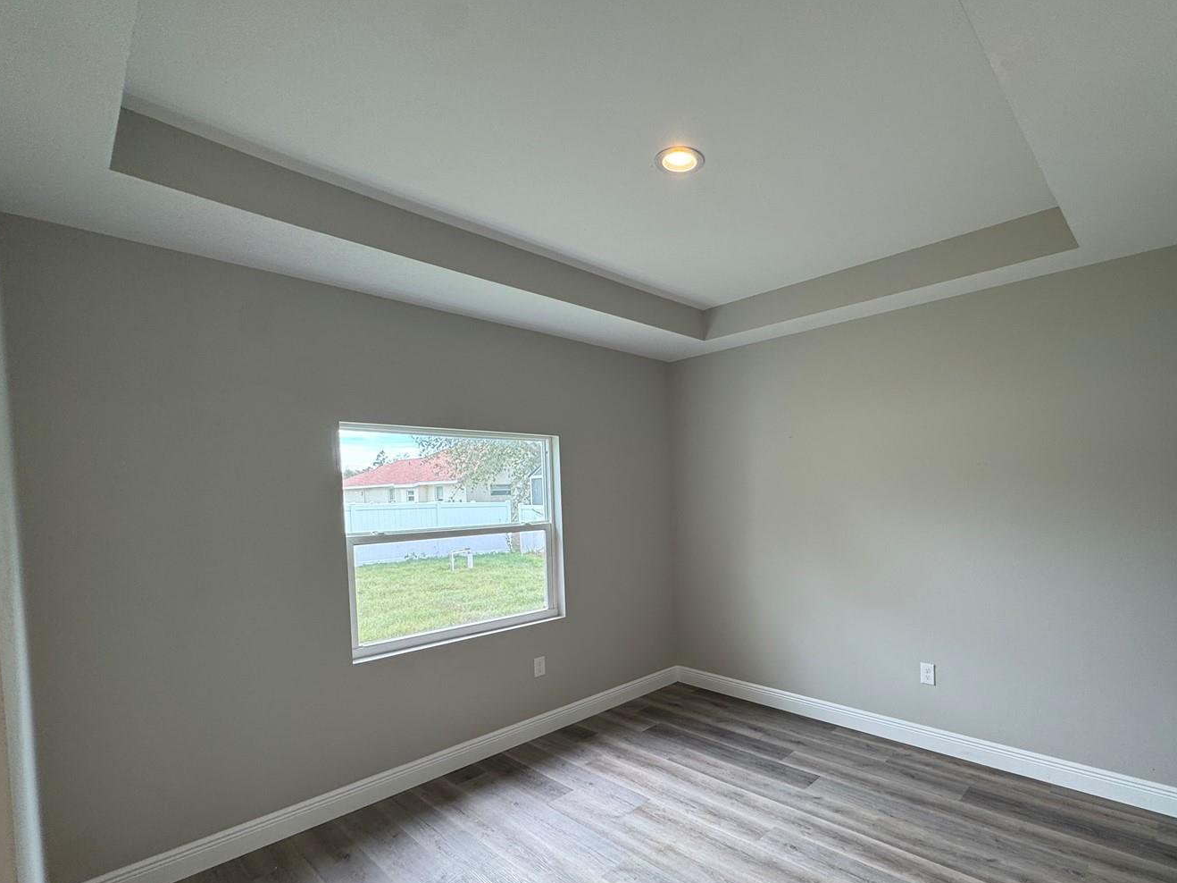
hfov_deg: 89.9
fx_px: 578
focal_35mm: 17
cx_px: 705
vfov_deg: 74.1
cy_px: 517
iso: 64
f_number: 2.2
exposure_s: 1/120
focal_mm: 2.22
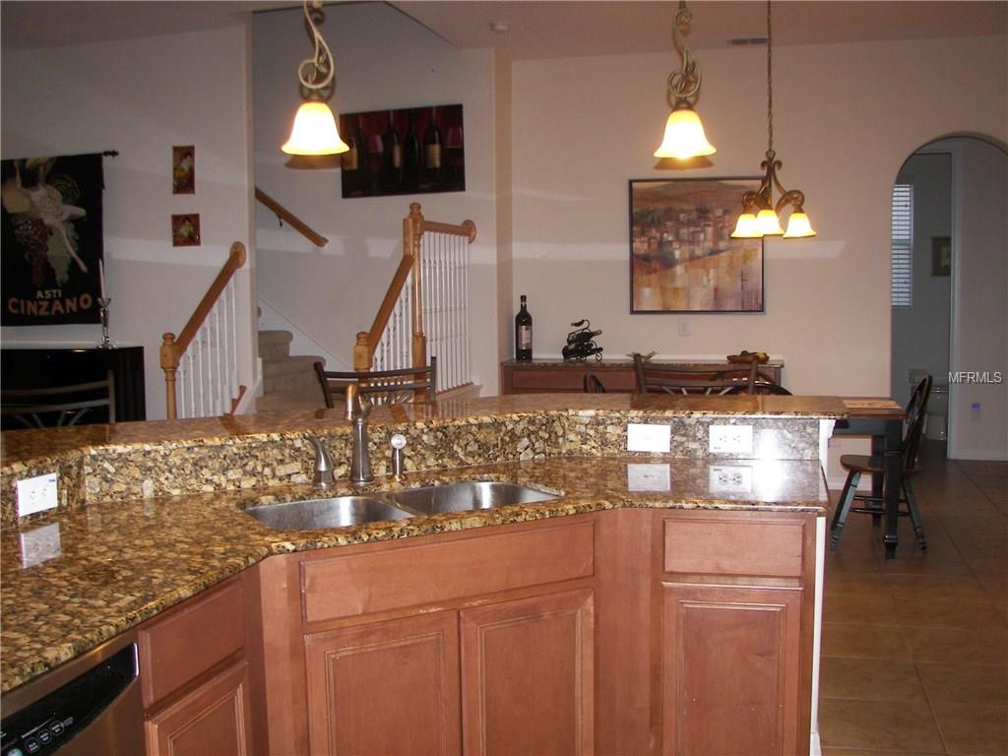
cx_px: 504
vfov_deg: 39.7
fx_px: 1048
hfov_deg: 51.4
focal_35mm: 36
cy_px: 378
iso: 100
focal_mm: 6
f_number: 2.8
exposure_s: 1/30
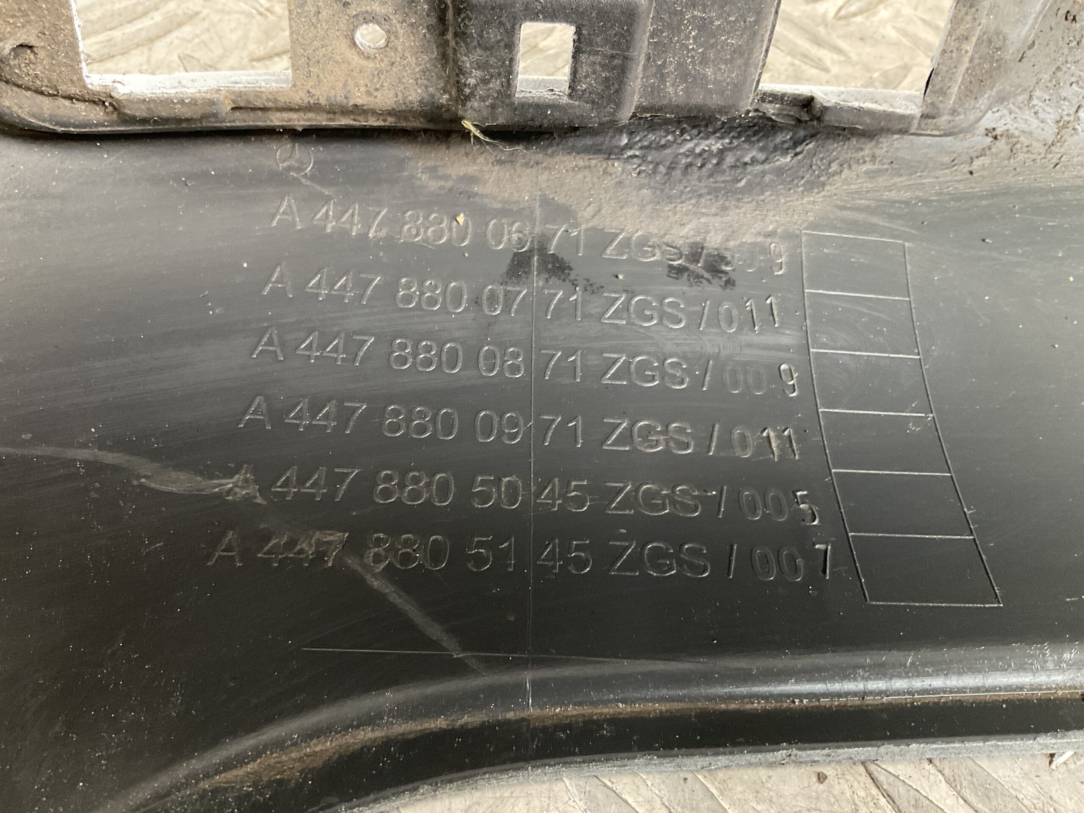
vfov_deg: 48.2
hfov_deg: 61.7
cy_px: 406
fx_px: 908
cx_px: 542
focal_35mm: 29
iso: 320
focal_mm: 3
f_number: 1.8
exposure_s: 1/33
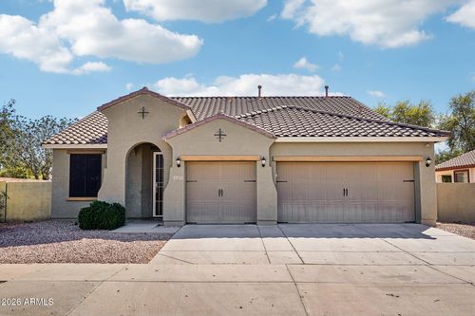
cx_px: 238
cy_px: 158
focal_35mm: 30
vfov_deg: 43.6
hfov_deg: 61.9
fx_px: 396
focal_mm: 30
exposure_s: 1/1250
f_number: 8
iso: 400
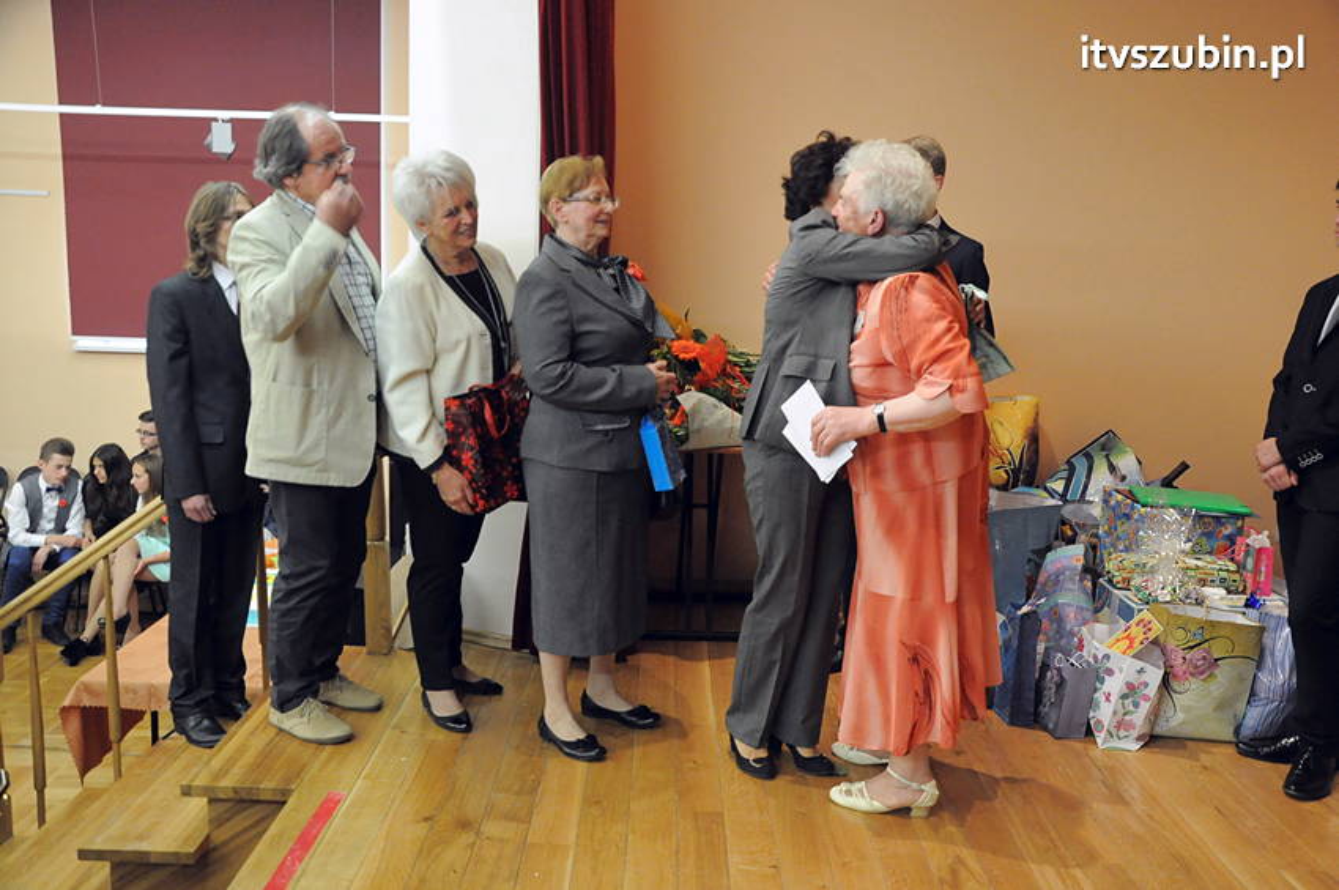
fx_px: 1170
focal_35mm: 32
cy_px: 445
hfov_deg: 59.5
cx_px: 670
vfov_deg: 41.6
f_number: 5
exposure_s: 1/80
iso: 2500
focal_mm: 21
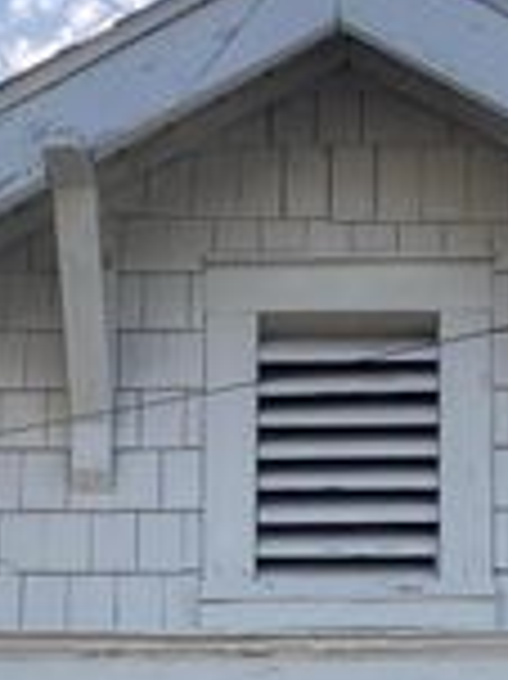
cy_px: 1088
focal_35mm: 124
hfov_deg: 11.9
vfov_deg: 14.6
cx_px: 360
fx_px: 2430
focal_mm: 3.99
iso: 20
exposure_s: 1/1517
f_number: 1.8
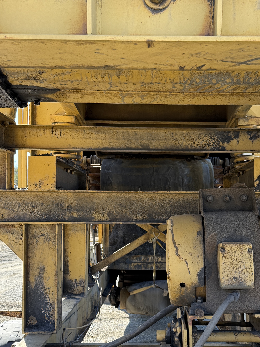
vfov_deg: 38.8
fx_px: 491
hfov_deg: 29.6
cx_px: 157
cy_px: 207
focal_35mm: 49
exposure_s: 1/547
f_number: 1.78
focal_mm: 6.76
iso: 100
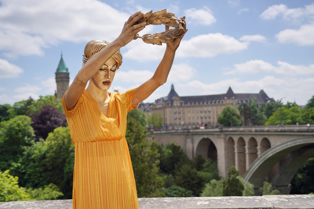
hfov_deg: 45.4
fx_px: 375
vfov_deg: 31.2
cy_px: 104
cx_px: 157
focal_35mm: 43
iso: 100
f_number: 4
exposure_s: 1/2000
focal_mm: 43
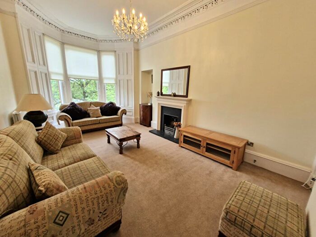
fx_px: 119
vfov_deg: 89.9
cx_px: 158
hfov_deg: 106.2
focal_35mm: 13
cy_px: 118
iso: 80
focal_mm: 1.74
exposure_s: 1/50
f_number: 2.2
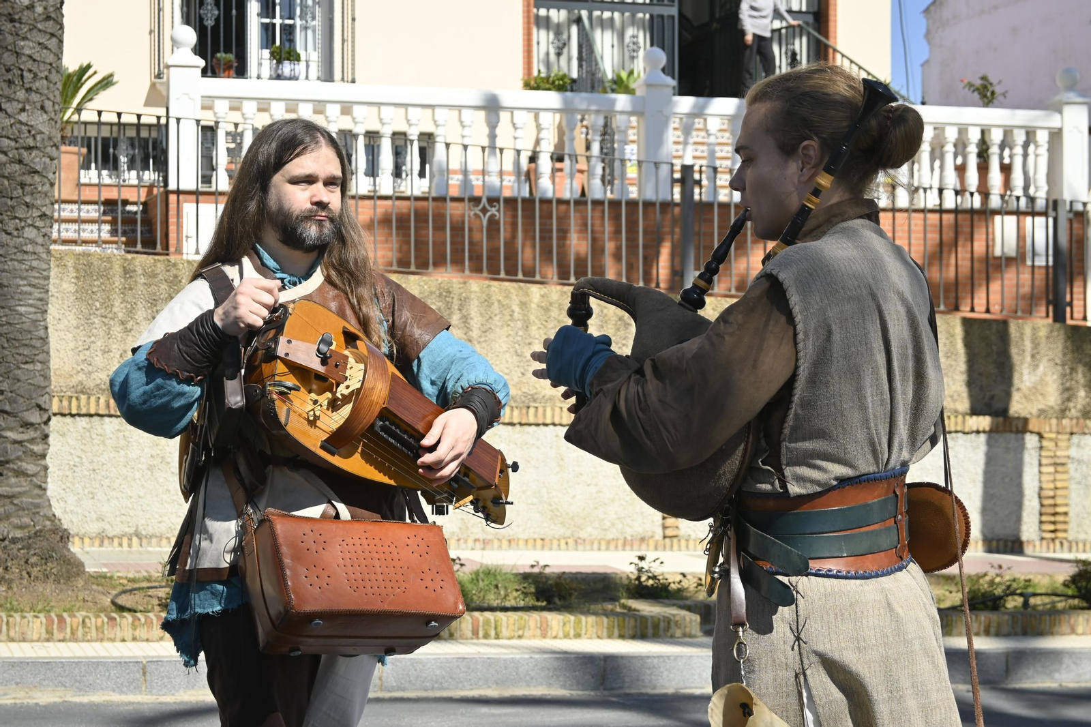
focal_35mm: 70
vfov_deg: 19.3
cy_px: 364
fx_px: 2136
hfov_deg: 28.7
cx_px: 546
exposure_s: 1/400
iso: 100
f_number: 6.3
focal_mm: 47
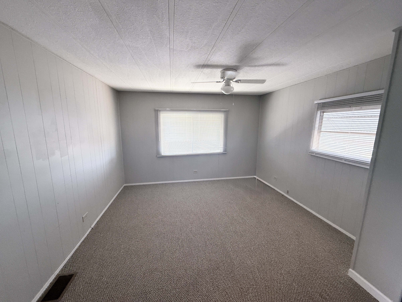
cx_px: 201
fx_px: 163
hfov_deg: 102.1
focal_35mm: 14
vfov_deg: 85.7
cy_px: 151
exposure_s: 1/99
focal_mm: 2.22
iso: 200
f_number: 2.2
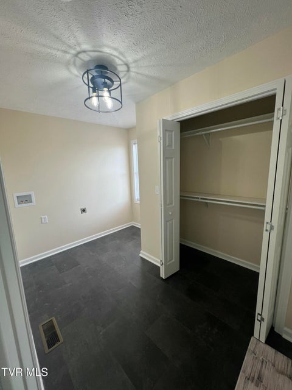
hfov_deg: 89.9
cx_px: 146
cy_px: 195
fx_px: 146
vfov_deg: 106.2
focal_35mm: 13
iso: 64
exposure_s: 1/120
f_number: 1.8
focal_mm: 1.57
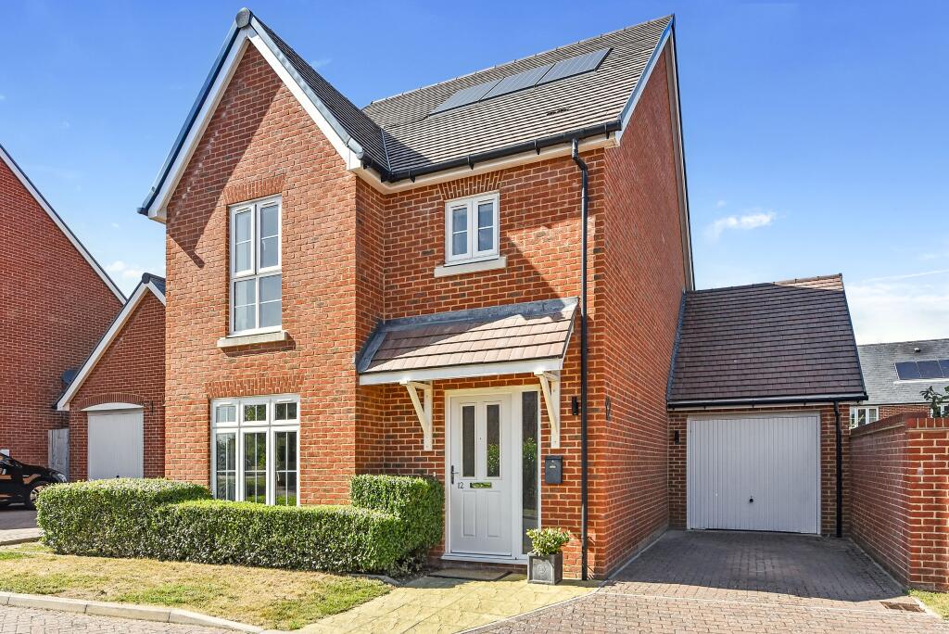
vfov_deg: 62.0
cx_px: 474
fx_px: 527
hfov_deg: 83.9
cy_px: 317
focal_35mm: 20
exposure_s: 1/1000
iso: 400
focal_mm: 20
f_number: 7.1
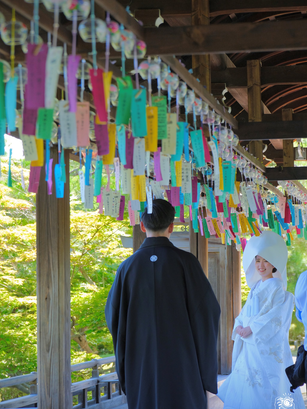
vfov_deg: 17.3
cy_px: 202
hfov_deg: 13.0
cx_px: 153
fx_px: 1348
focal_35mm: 114
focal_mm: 70
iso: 800
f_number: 4.5
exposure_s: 1/220
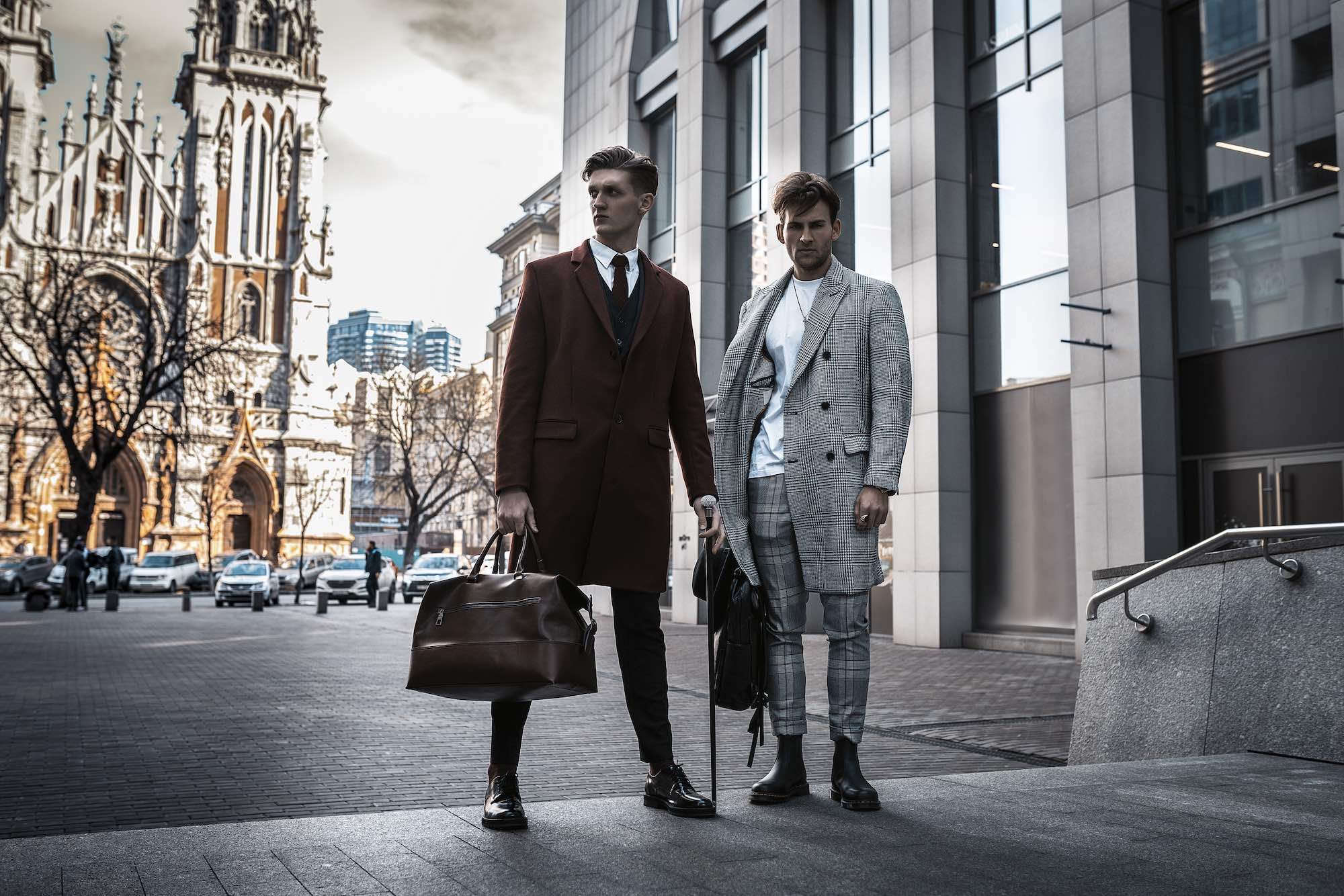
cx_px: 672
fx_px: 1307
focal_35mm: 35
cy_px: 448
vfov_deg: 37.9
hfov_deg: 54.4
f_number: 3.2
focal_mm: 35
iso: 250
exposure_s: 1/320
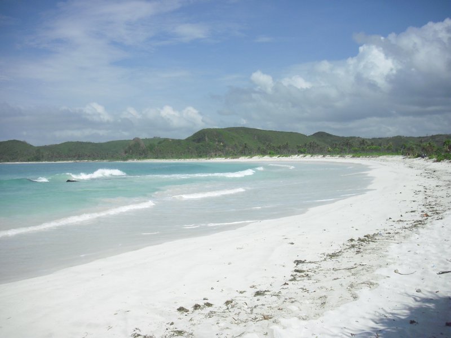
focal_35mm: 38
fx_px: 495
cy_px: 169
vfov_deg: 37.7
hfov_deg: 49.0
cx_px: 226
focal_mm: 6.2
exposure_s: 1/500
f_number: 8
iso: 100
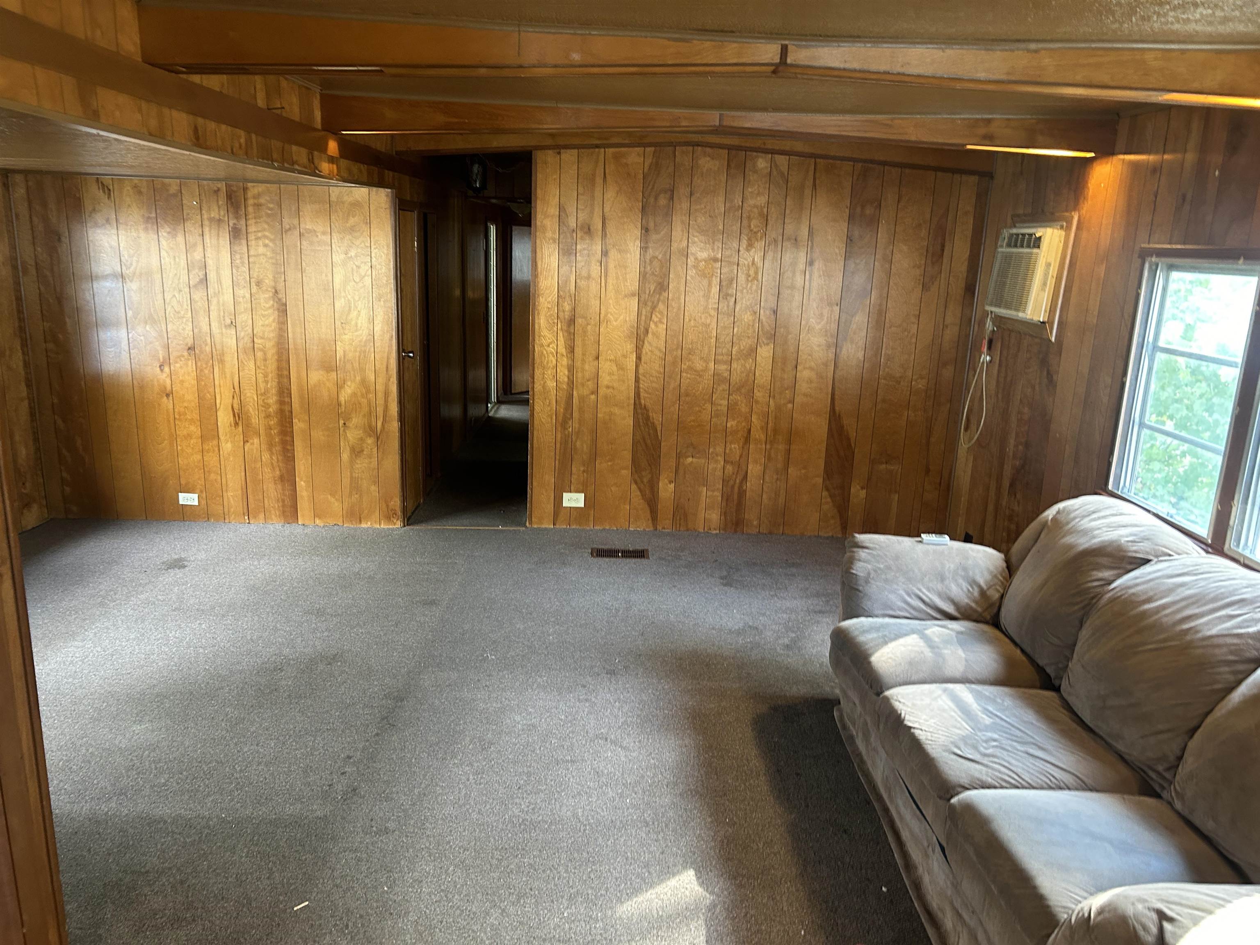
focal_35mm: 26
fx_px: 946
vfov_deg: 53.1
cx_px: 630
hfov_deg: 67.3
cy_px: 472
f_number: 1.5
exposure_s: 1/60
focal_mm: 5.7
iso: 200
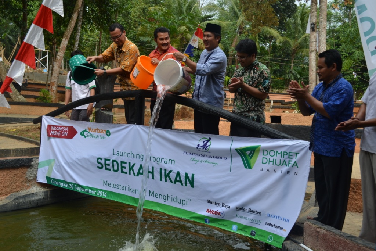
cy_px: 126
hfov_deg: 57.2
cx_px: 188
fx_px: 345
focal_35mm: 33
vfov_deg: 40.0
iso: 110
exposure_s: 1/125
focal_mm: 22
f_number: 5.6
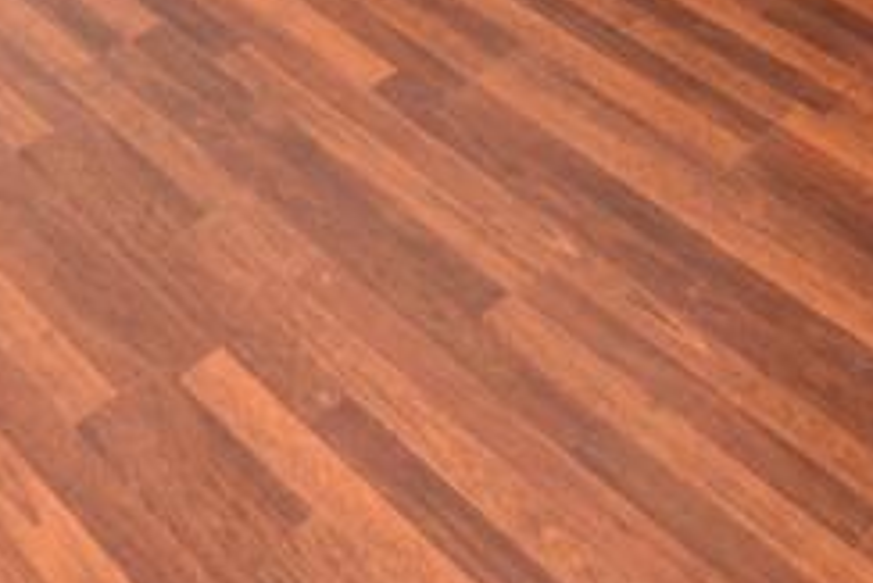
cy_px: -581
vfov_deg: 16.5
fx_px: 1529
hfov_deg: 28.8
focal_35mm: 63
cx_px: -89
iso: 100
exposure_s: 1/80
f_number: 4.5
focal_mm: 10
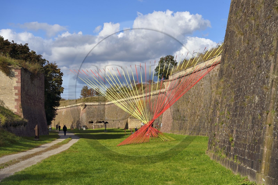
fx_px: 540
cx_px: 139
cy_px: 92
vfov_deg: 19.4
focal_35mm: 70
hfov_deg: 28.9
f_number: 10
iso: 200
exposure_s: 1/500
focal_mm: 70
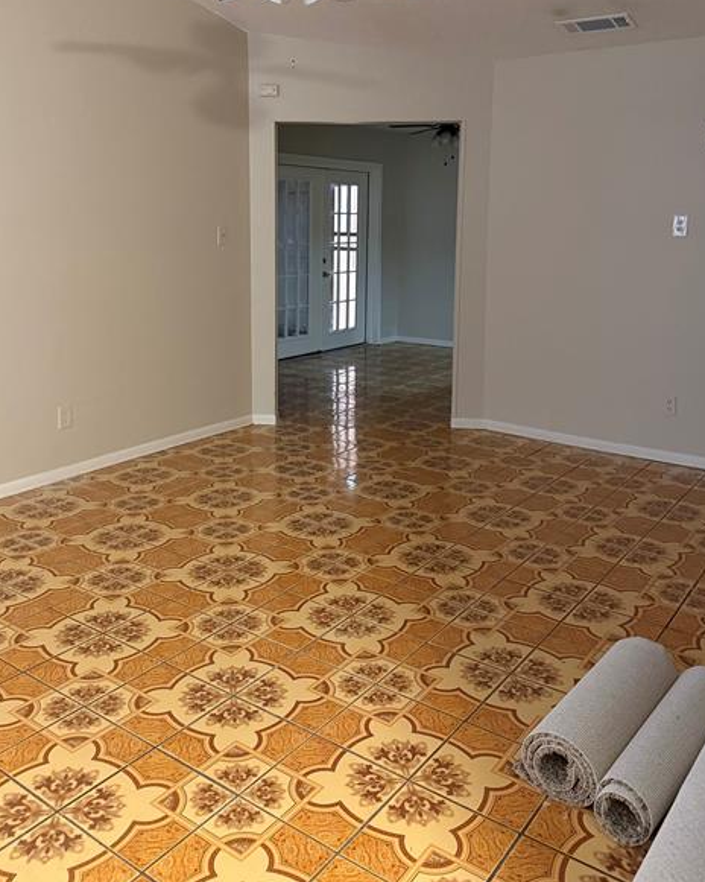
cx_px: 334
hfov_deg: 47.1
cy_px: 324
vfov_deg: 56.4
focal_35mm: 31
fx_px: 809
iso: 1000
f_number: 1.78
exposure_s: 1/40
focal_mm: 6.76
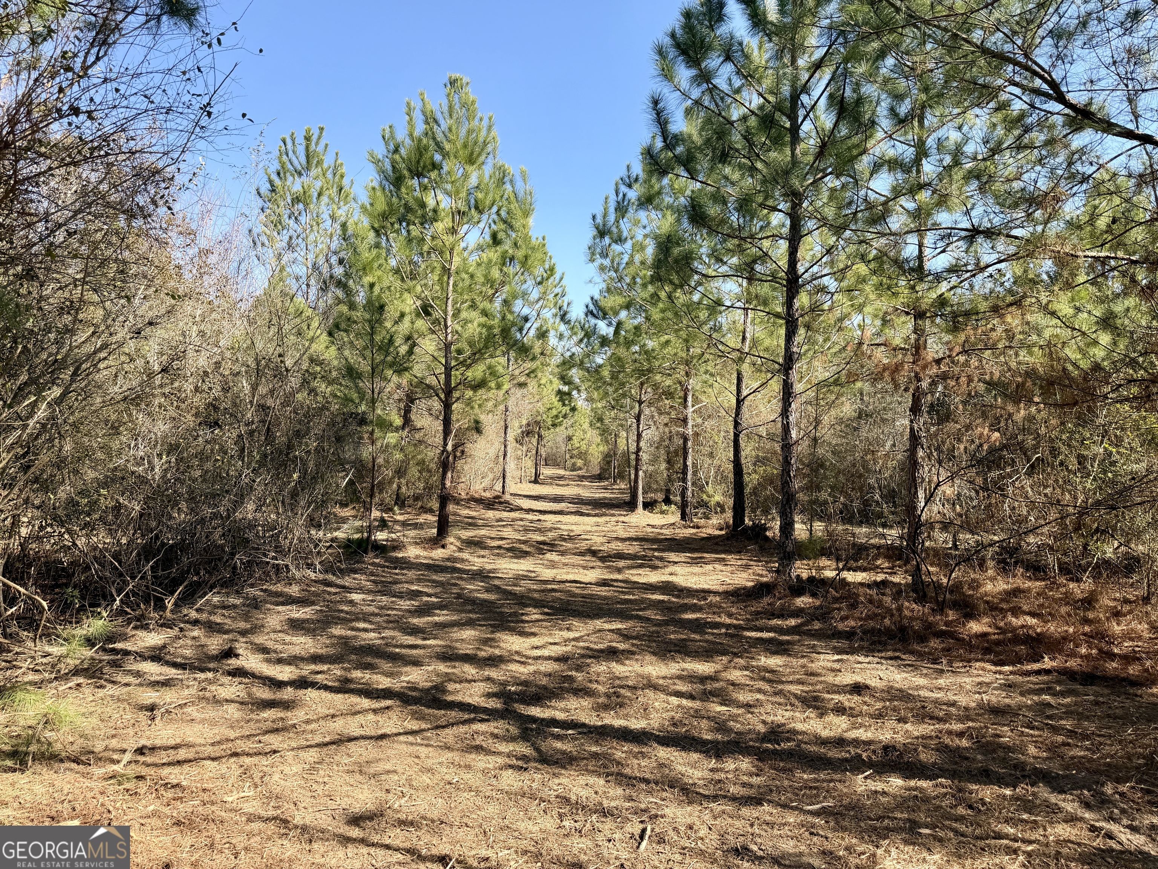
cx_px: 579
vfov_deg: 56.8
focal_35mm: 24
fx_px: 803
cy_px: 434
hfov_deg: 71.6
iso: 80
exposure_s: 1/1271
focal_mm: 6.76
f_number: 1.78
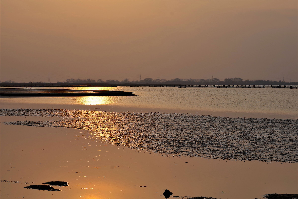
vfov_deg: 13.0
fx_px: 869
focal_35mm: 105
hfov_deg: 19.5
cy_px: 100
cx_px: 149
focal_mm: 70
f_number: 8
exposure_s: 1/640
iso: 100
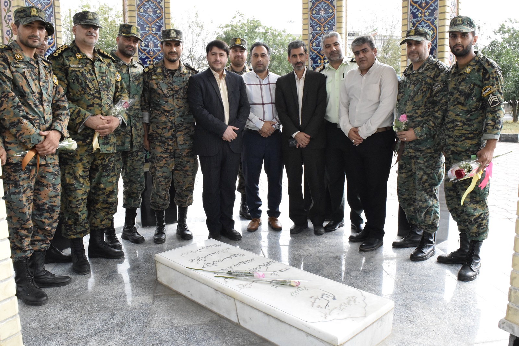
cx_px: 260
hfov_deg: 61.9
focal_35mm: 30
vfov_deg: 43.6
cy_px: 173
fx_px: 433
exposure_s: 1/640
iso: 5000
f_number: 13
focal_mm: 20
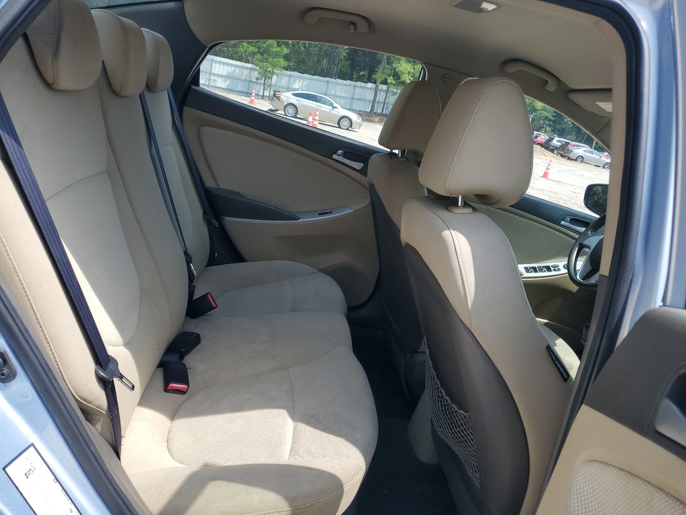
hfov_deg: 67.3
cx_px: 343
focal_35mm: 26
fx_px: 515
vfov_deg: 53.1
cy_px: 258
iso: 50
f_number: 1.5
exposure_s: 1/2000
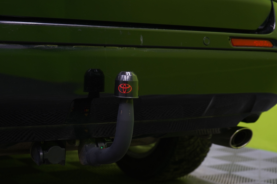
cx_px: 126
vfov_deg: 19.5
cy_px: 92
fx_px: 539
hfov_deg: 28.8
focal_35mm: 70
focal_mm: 52
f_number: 5
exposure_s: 1/20
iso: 400
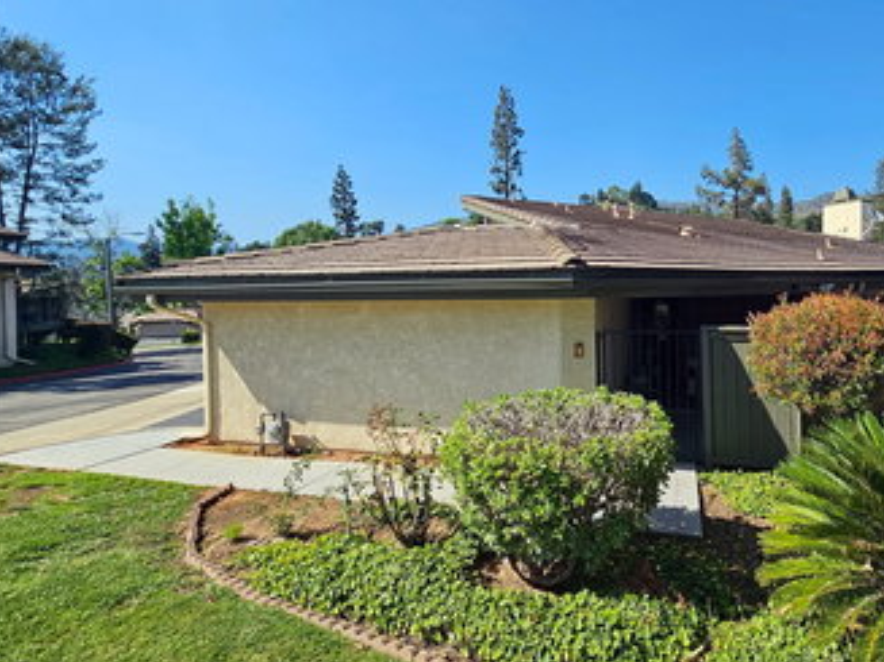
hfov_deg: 88.8
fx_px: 434
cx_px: 564
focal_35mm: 17
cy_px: 300
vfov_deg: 74.5
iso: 50
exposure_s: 1/2339
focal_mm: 2.2
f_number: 2.2
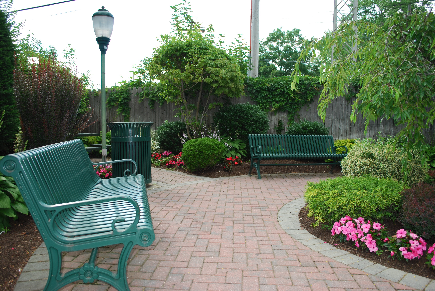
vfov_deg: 48.0
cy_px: 146
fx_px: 327
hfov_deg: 67.3
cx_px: 218
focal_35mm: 27
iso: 100
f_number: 3.5
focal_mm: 18
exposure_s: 1/200
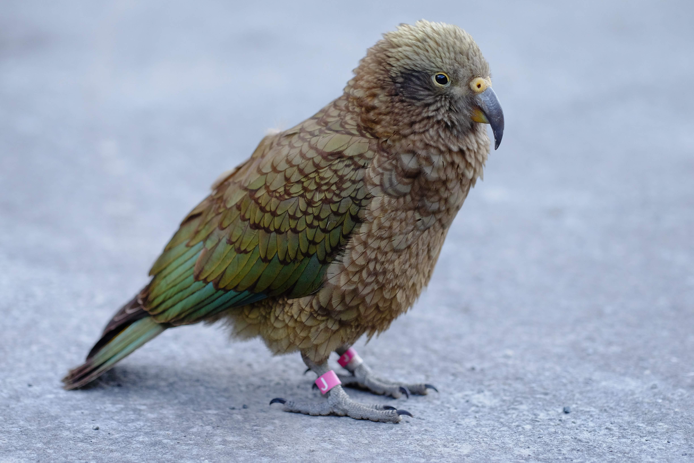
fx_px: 2602
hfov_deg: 15.2
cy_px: 232
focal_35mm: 135
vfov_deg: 10.2
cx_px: 347
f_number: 2
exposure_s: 1/500
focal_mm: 90
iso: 1250
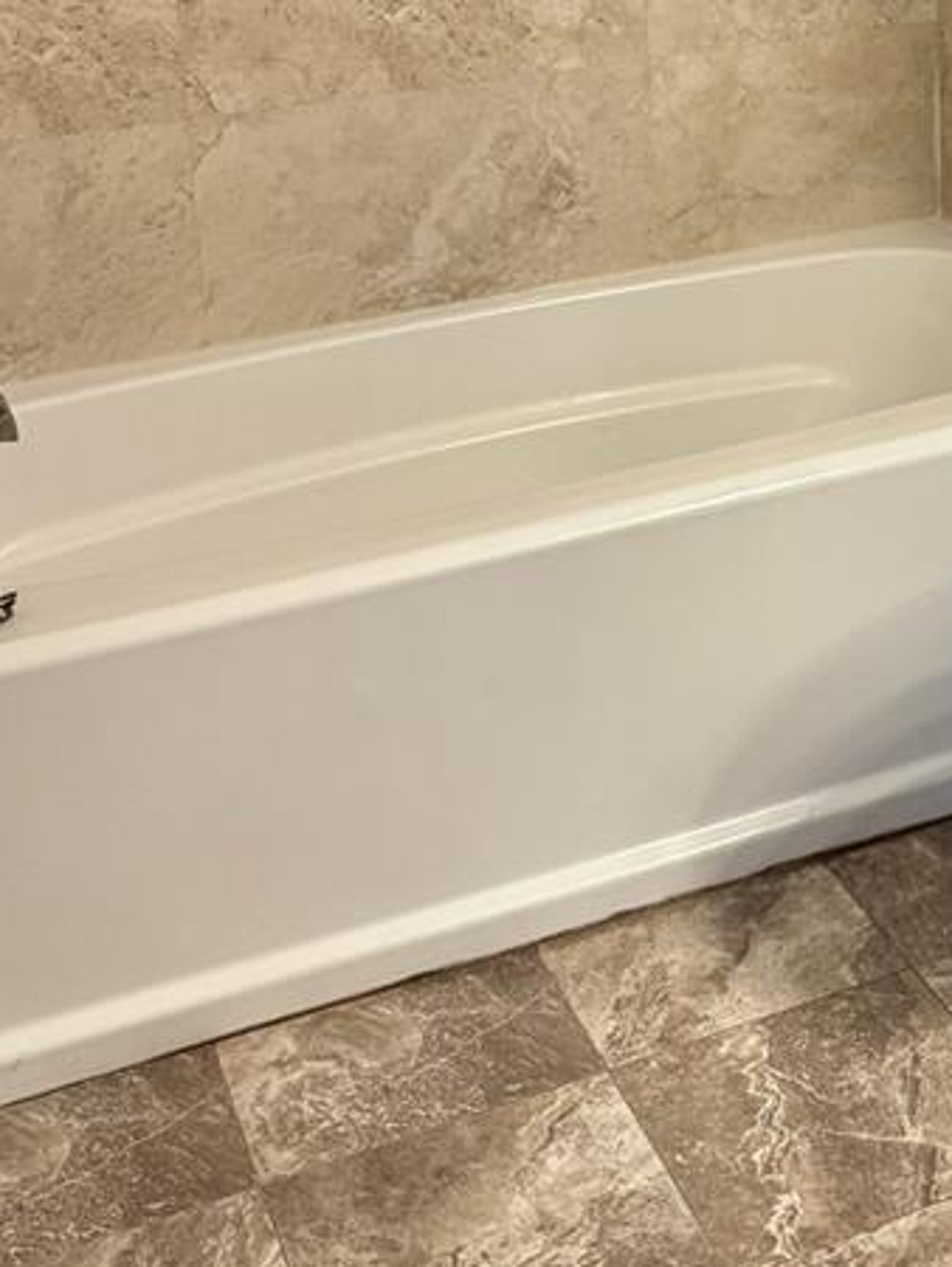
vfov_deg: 28.3
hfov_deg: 22.0
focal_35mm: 64
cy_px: -23
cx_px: 991
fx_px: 2345
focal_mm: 6.76
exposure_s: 1/60
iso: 160
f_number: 1.78
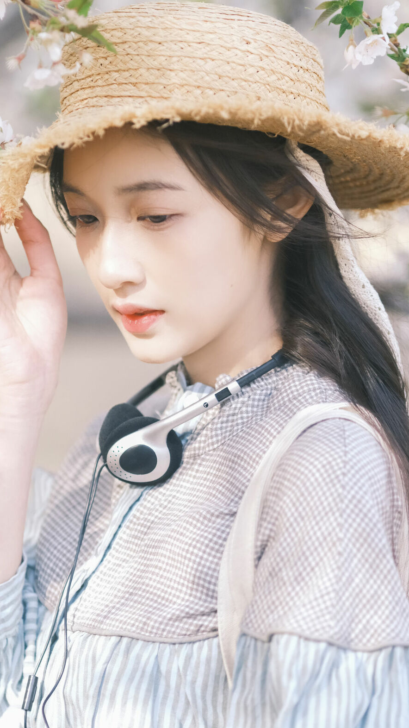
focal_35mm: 213
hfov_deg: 5.7
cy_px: 364
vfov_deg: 10.1
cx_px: 180
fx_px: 4108
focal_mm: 135
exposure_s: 1/4700
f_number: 2
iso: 3200
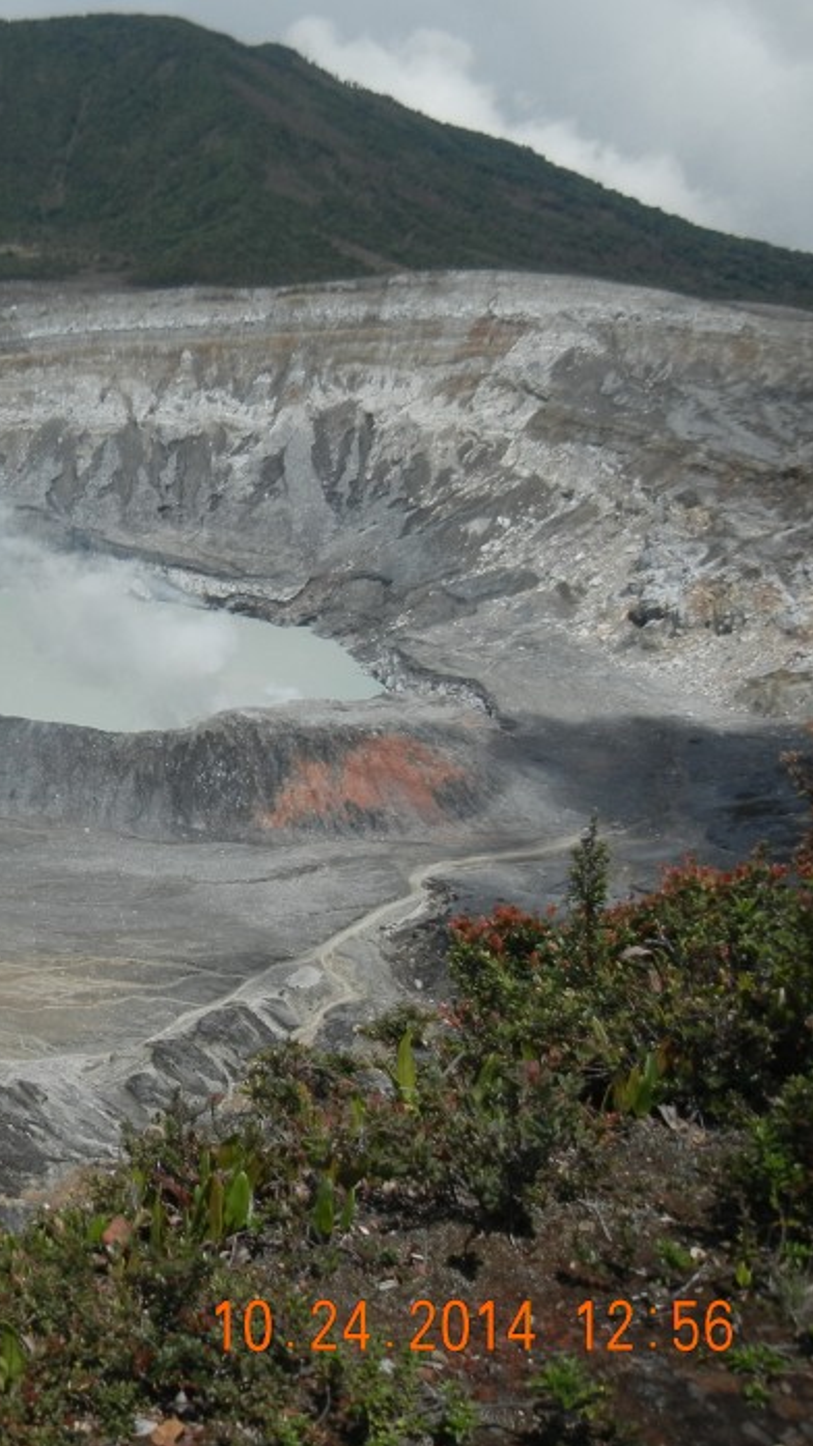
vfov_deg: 42.9
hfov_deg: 22.6
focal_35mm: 48
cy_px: 695
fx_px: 1840
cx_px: -199
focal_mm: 5.4
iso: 160
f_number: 7
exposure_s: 1/860
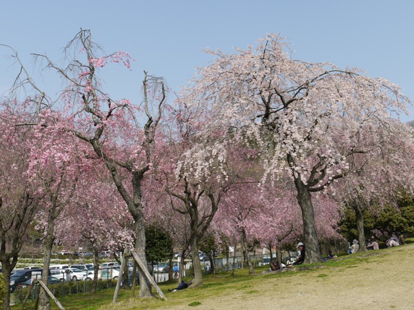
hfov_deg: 46.8
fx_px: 478
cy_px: 155
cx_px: 207
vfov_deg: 36.0
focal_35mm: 40
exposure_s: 1/250
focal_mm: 20
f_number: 8
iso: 100
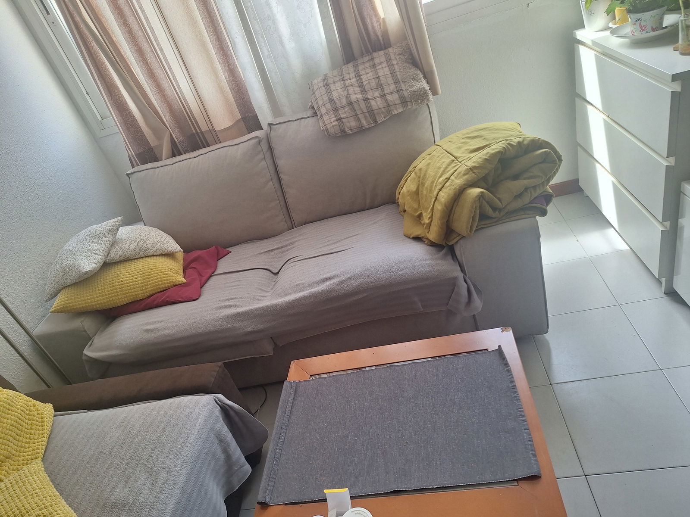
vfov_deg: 58.9
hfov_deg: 73.9
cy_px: 258
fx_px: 458
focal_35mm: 23
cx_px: 345
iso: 40
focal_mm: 5.54
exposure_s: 1/118
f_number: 1.8
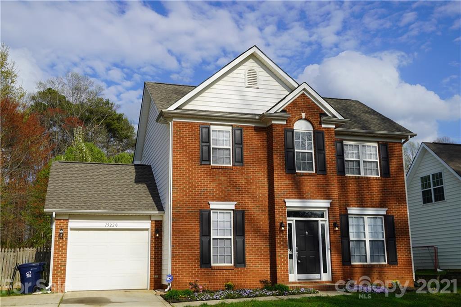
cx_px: 230
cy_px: 154
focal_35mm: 42
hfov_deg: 46.4
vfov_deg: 31.9
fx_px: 538
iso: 100
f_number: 5
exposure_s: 1/1000
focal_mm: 28
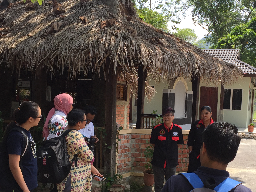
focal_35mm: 48
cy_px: 129
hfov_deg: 39.3
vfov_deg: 30.0
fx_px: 355
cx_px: 167
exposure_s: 1/920
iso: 32
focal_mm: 4.15
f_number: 2.2
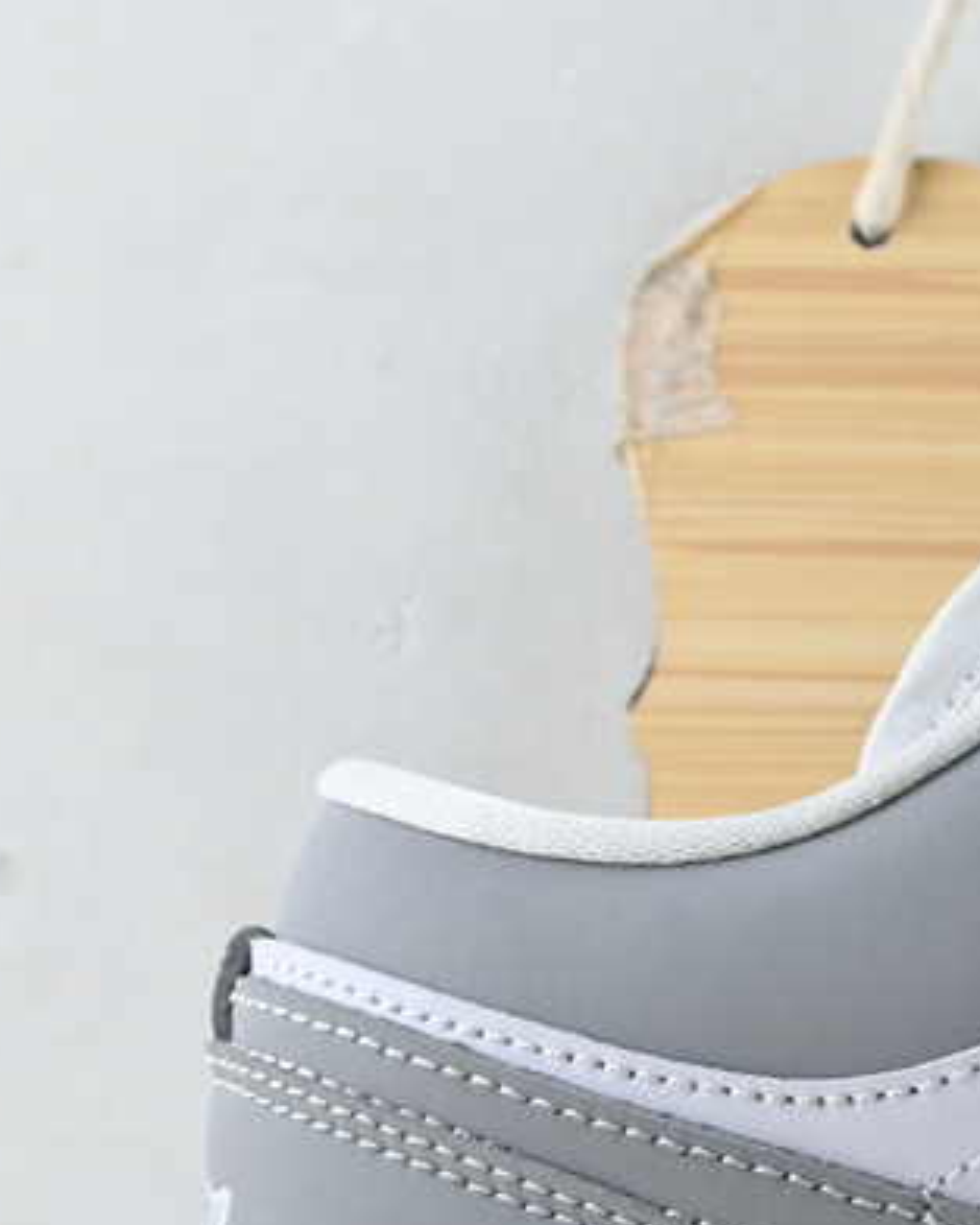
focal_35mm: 119
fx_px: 4303
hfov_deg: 12.1
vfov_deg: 15.9
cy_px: 1222
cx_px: 1678
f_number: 10
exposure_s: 1/13
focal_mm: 27.5
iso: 100
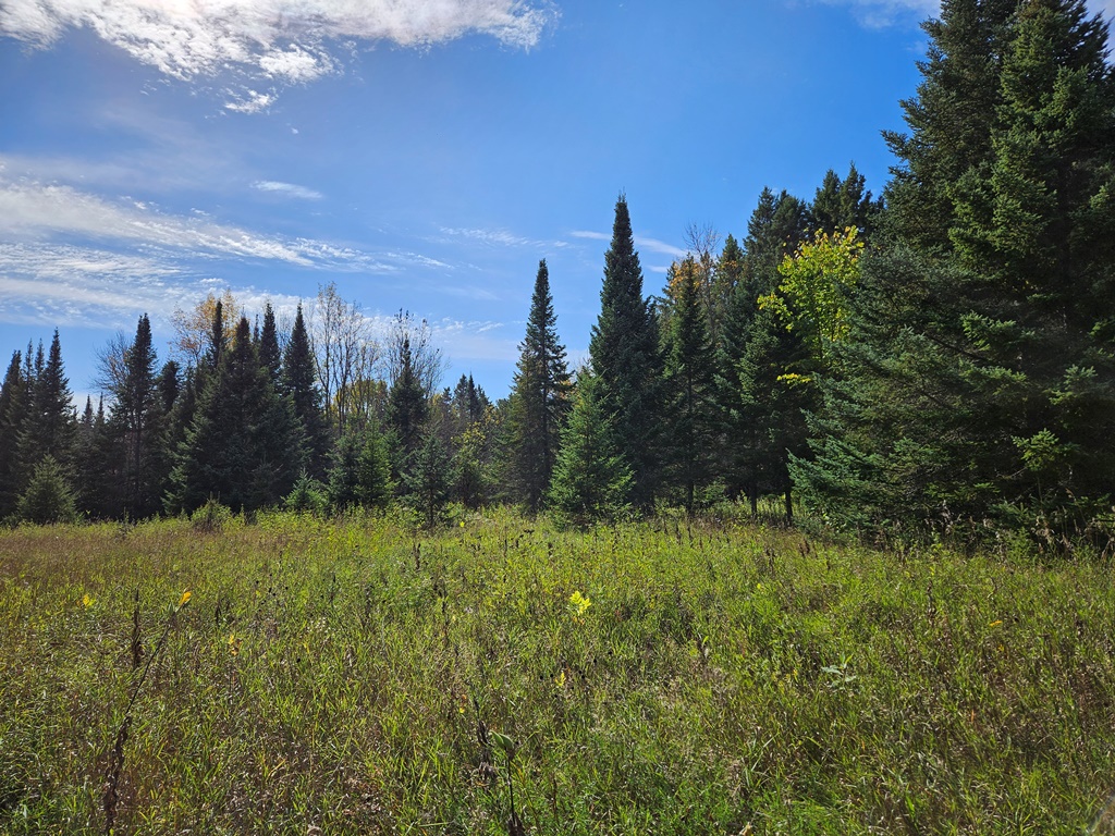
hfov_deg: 73.9
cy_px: 418
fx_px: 741
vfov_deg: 58.9
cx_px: 558
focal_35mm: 23
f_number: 1.8
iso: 25
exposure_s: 1/3084
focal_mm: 5.4
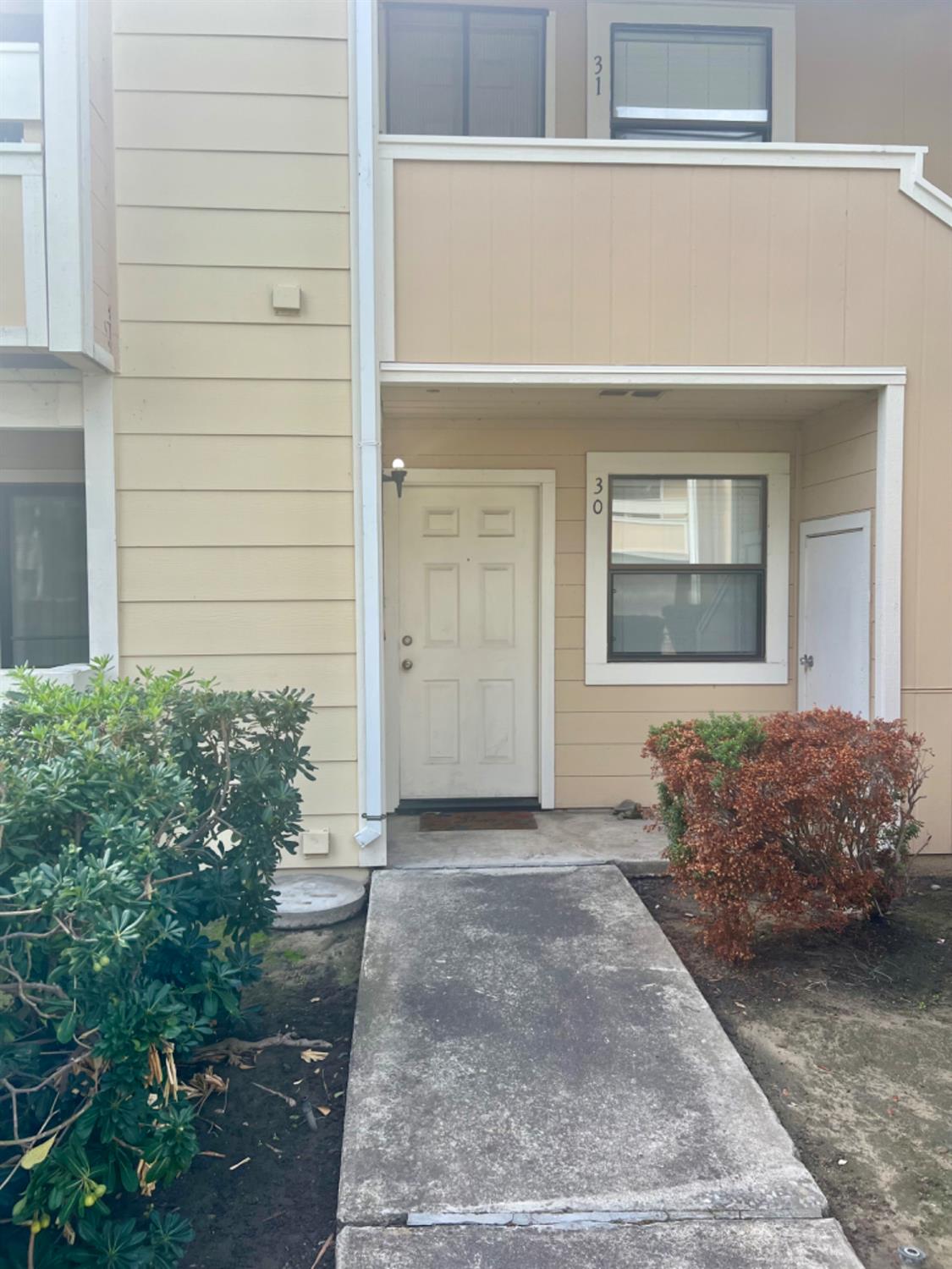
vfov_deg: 67.3
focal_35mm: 26
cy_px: 634
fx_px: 953
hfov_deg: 53.1
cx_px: 476
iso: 50
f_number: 1.5
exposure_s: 1/1079
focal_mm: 5.7
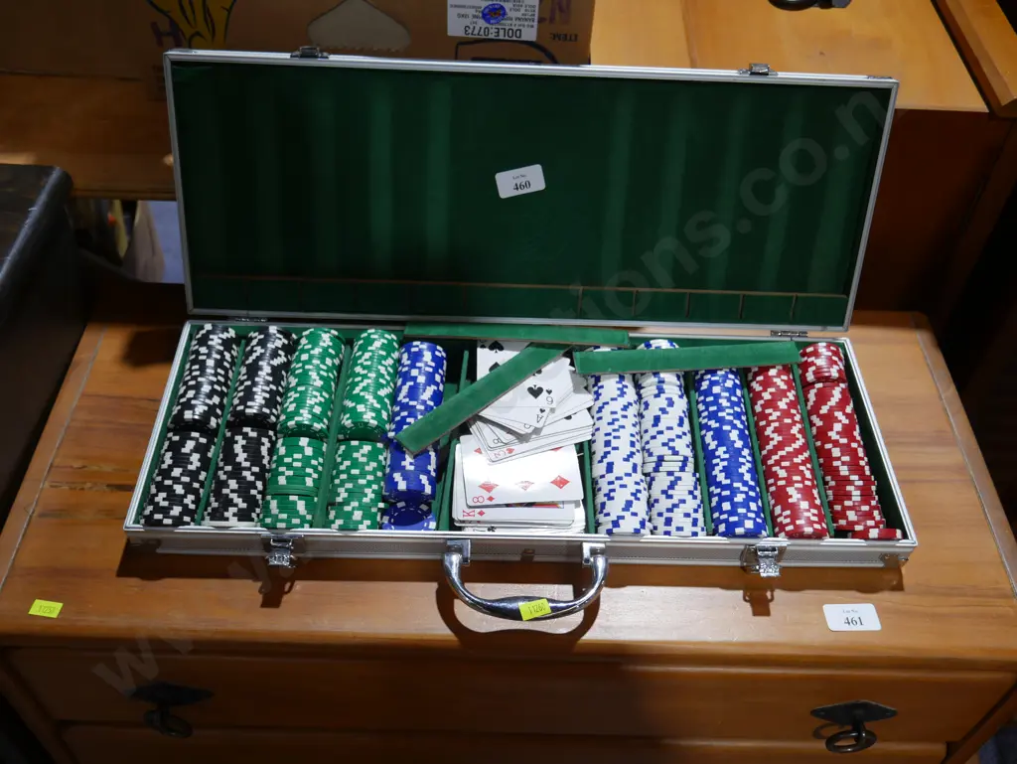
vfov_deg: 44.2
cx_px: 508
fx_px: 941
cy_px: 382
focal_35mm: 32
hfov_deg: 56.8
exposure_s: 1/60
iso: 250
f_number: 3.6
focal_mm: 16
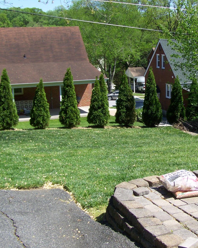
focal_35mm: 61
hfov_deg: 24.7
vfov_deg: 30.9
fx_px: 447
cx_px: 152
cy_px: 107
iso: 64
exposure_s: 1/400
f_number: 4
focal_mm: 6.3
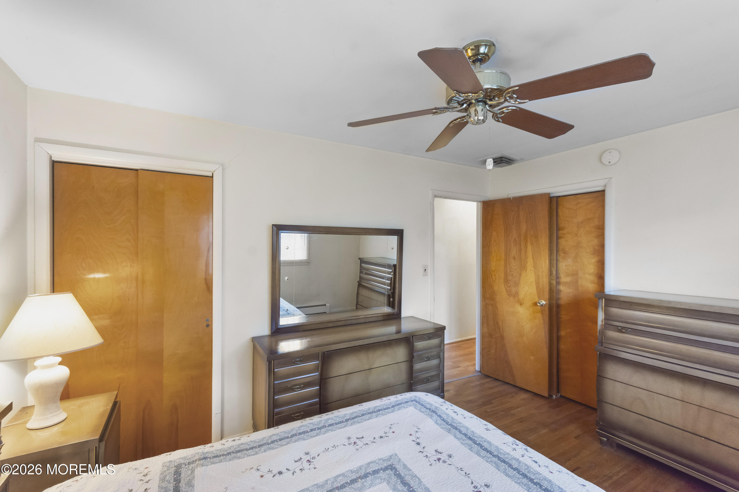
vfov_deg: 77.3
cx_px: 370
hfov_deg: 100.4
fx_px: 308
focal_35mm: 15
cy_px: 246
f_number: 8
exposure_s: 1/6
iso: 250
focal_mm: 10
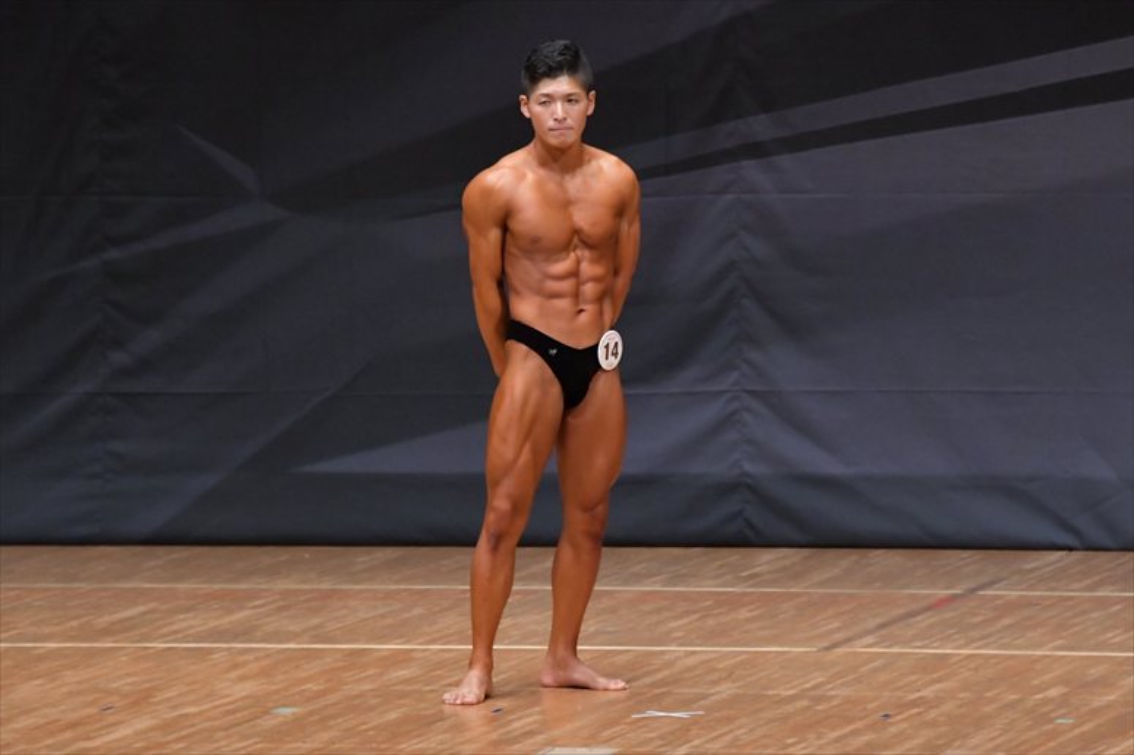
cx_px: 567
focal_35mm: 300
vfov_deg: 4.6
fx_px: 9446
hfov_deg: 6.9
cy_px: 378
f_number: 5.6
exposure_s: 1/400
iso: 6400
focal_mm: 200
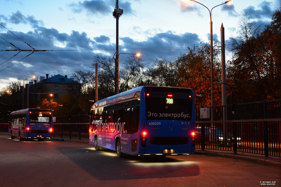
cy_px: 94
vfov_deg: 35.5
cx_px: 140
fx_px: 293
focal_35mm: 38
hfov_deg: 51.3
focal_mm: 25
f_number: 5
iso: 400
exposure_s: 1/10
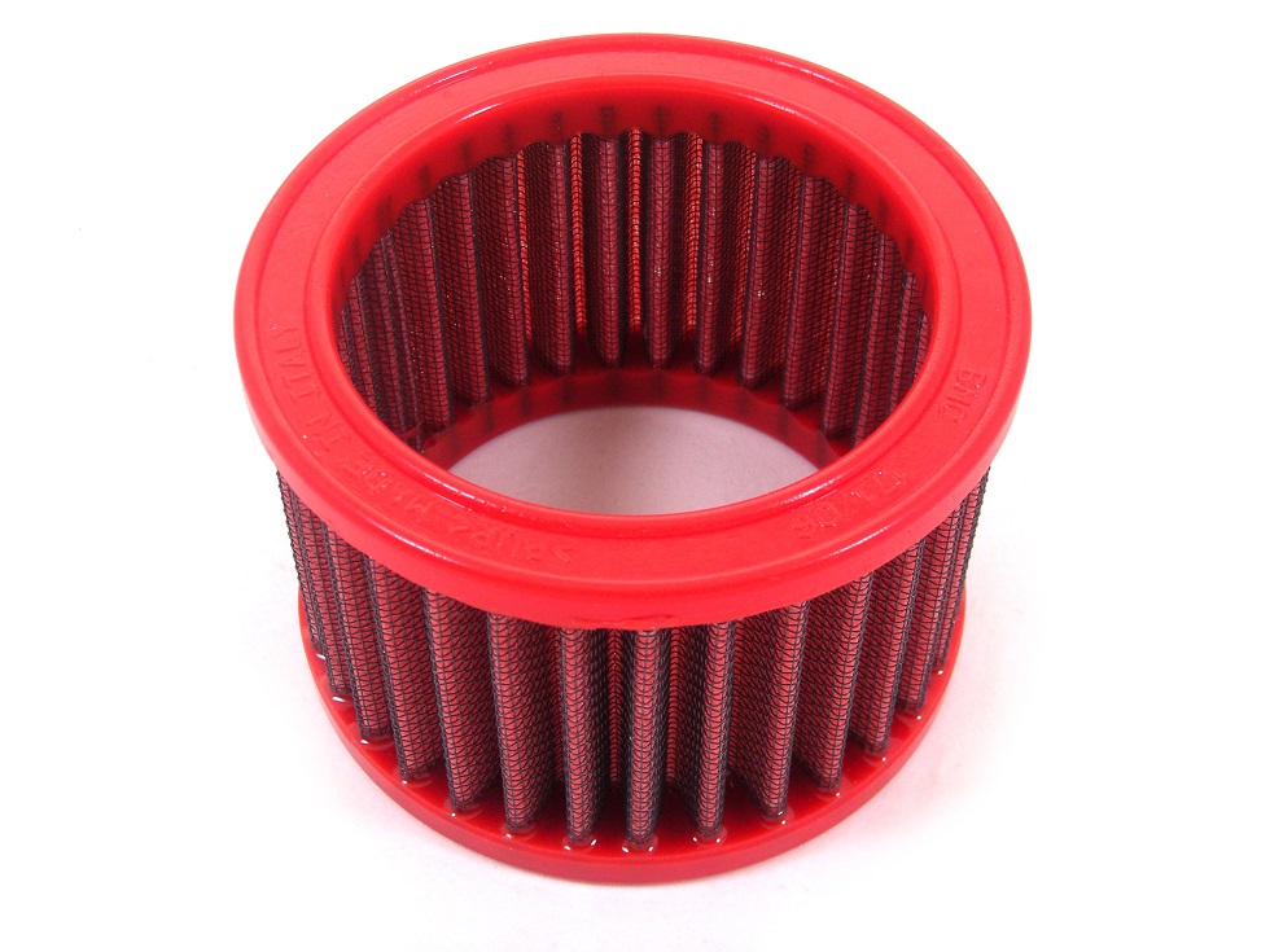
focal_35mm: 54
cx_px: 635
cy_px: 476
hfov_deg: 35.5
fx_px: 1981
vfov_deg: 27.0
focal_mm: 8.8
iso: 78
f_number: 3.3
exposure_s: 1/55.2
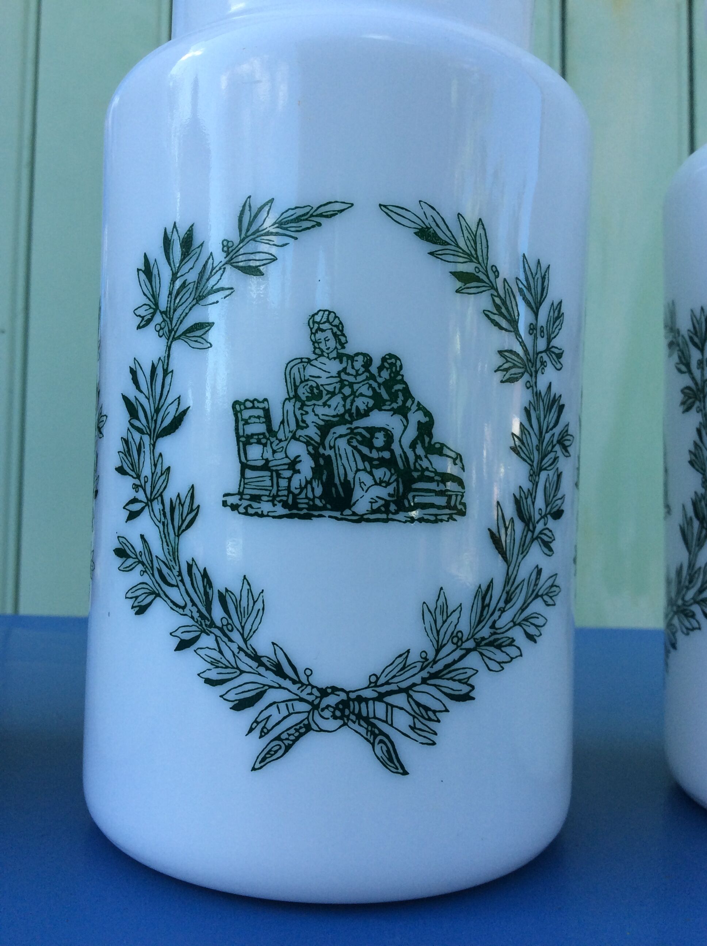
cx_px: 354
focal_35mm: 32
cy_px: 473
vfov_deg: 56.9
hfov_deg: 44.1
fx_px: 874
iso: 32
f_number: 2.4
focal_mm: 3.3
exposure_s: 1/261
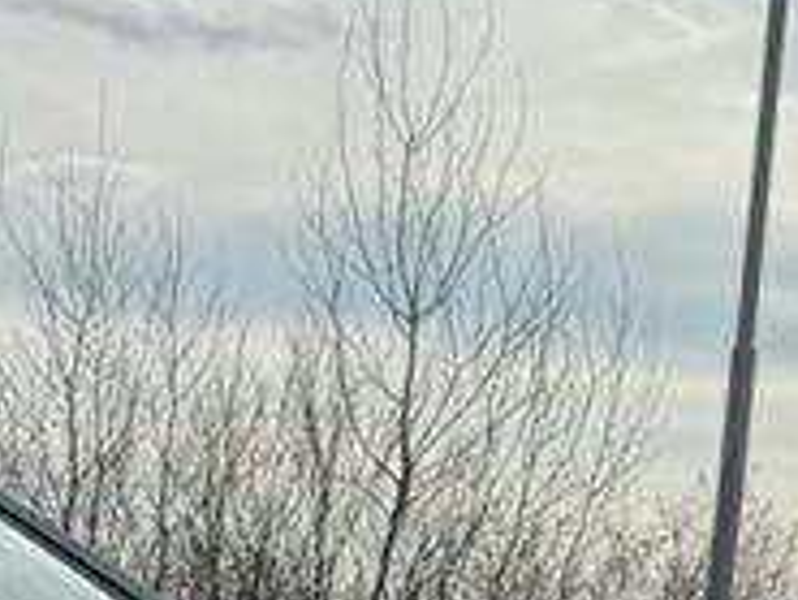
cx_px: -216
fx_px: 3068
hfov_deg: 14.3
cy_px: 1114
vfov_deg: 10.4
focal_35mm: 133
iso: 80
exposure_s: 1/7353
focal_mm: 6.76
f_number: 1.78
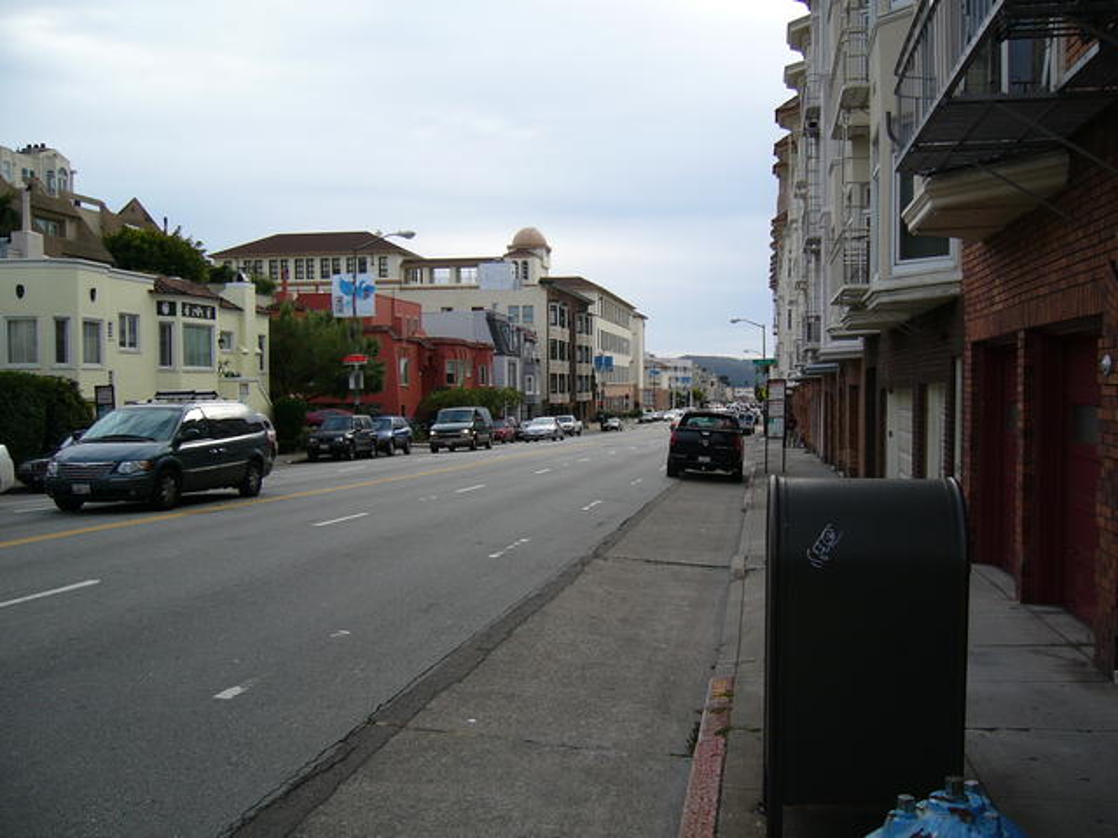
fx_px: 1130
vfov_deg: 40.7
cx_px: 559
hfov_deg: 52.6
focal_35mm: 35
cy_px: 419
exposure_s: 1/320
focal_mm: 5.8
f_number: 2.8
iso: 50
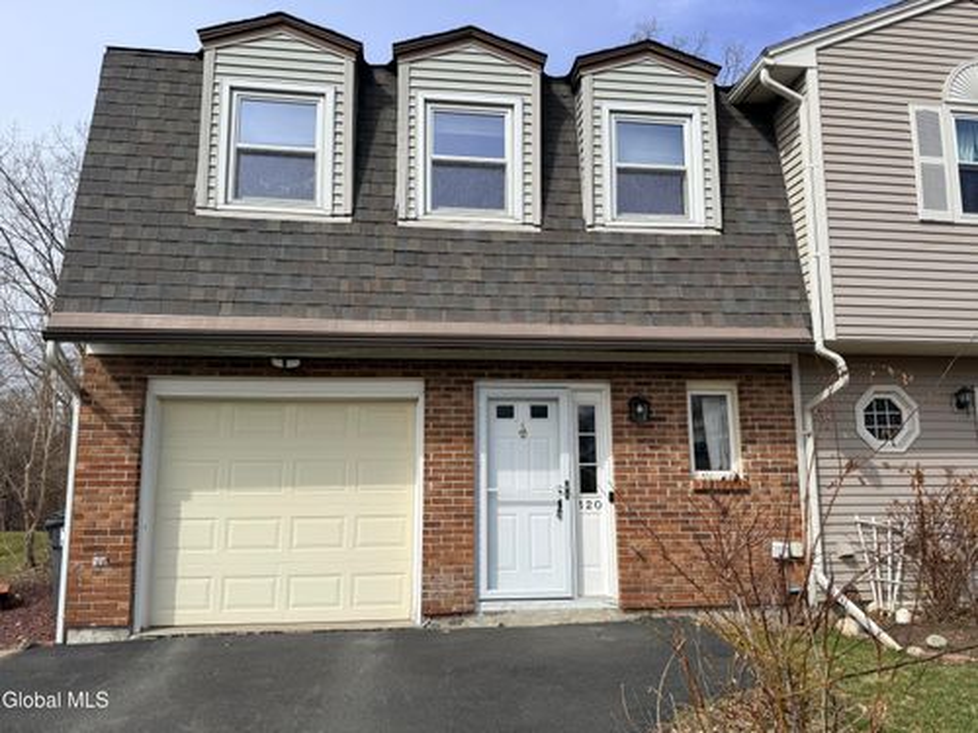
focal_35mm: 24
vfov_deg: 56.8
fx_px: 678
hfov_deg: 71.6
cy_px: 366
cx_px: 489
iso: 80
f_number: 1.78
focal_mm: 6.76
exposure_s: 1/5319
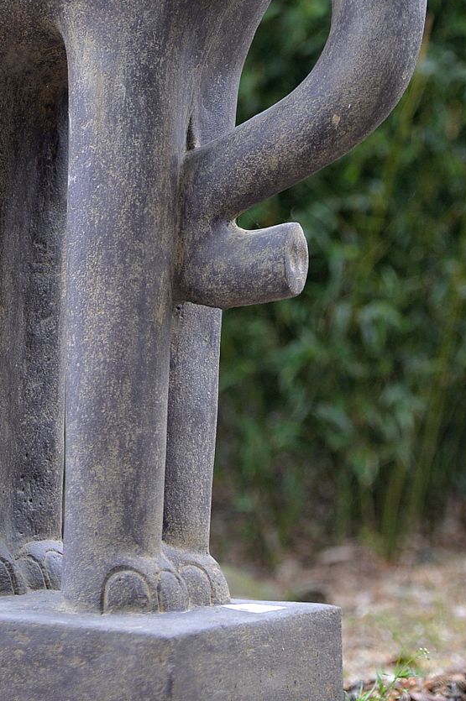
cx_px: 110
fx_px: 2237
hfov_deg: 11.9
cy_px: 144
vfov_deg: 17.7
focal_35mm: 115
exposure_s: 1/200
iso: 400
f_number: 3.2
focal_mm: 60
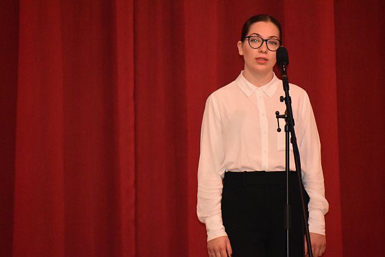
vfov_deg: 3.5
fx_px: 4172
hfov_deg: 5.3
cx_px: 192
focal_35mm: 390
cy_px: 128
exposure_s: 1/60
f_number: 6
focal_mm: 260
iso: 4500
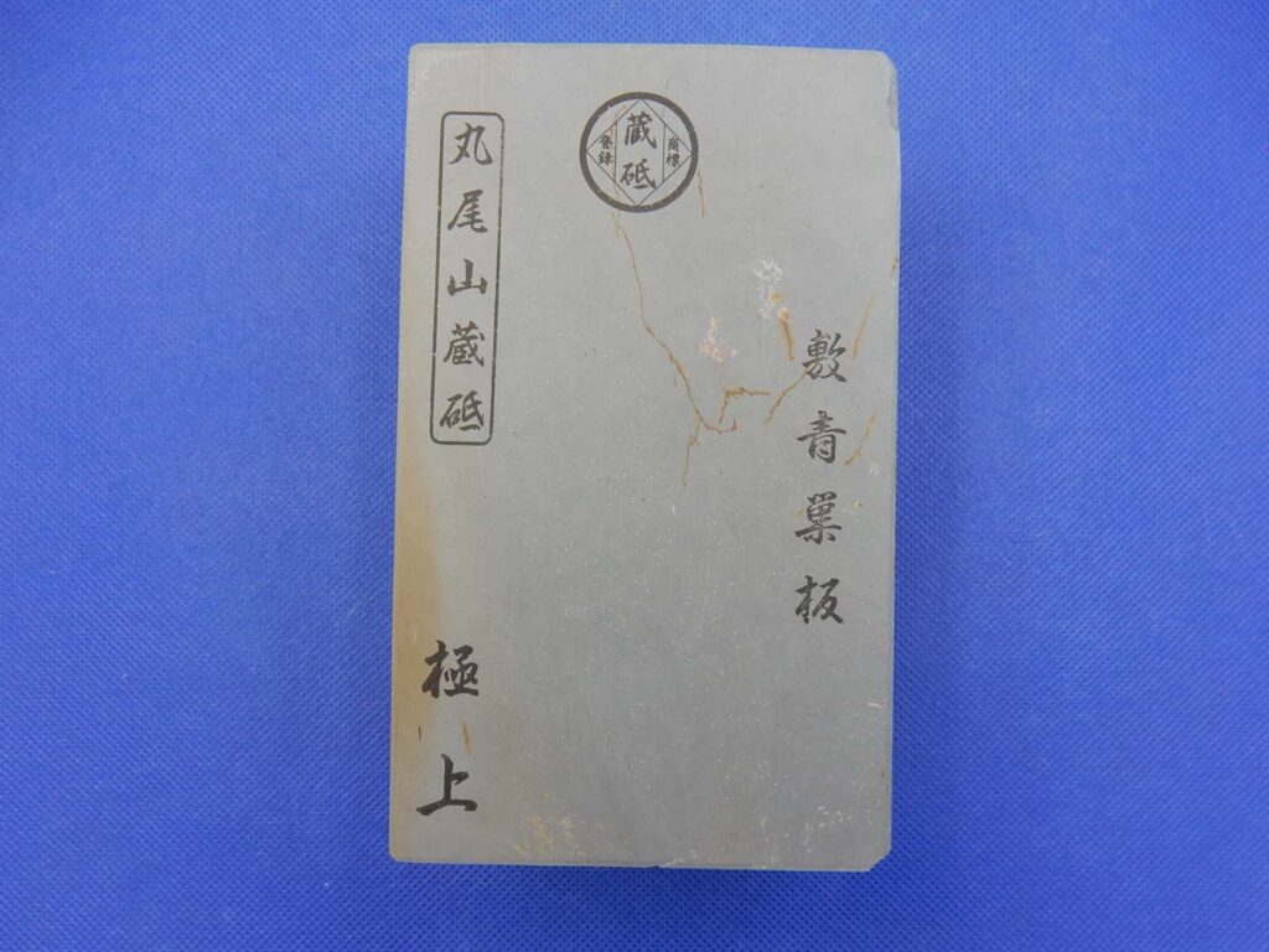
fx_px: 916
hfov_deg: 69.4
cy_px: 476
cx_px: 634
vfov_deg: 54.9
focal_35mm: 25
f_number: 3.7
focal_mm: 4.5
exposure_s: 1/60
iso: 125
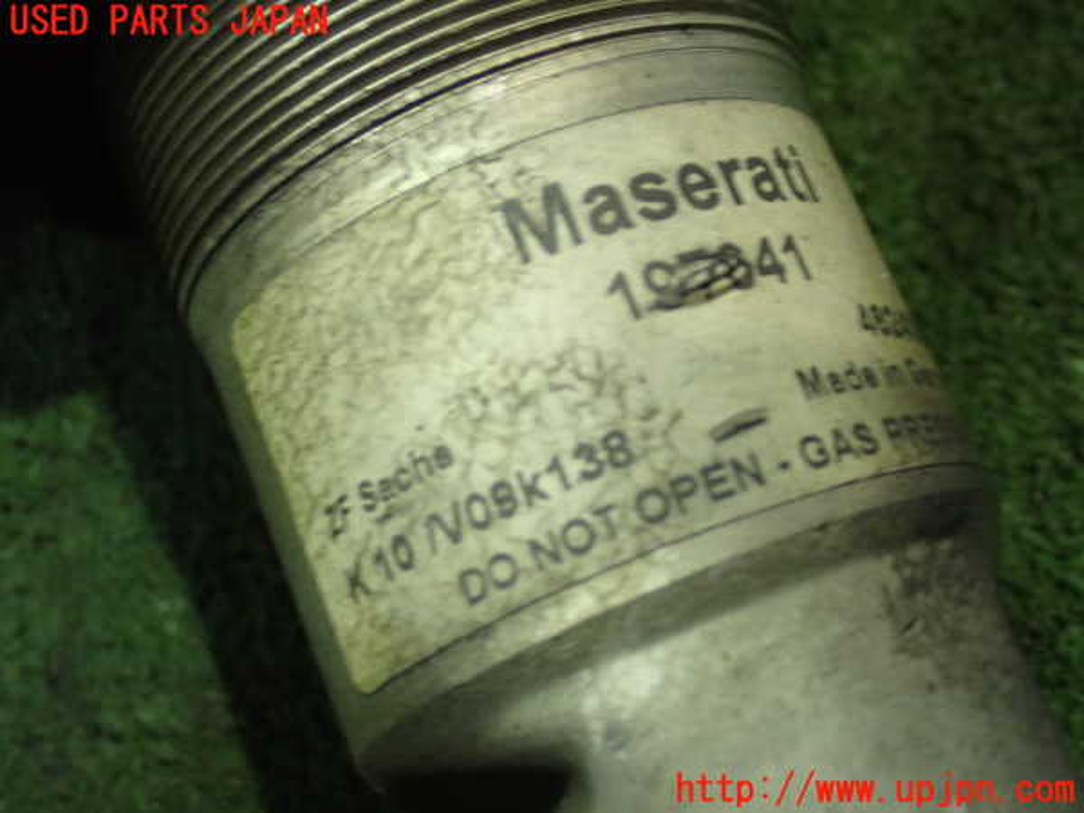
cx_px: 542
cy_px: 406
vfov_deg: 25.2
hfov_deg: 33.2
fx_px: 1816
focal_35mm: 58
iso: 800
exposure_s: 1/15
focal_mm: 10.35
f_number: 3.5
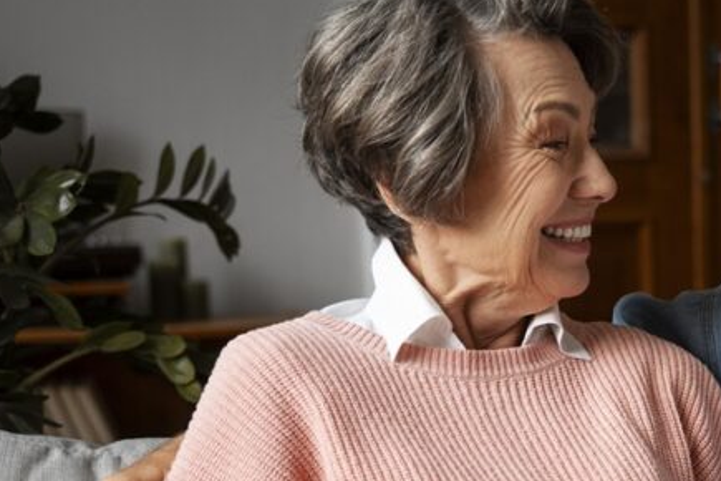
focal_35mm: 88
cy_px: 503
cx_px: 757
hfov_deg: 22.1
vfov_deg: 15.3
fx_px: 1756
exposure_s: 1/125
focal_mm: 37.3
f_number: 3.2
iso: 1000
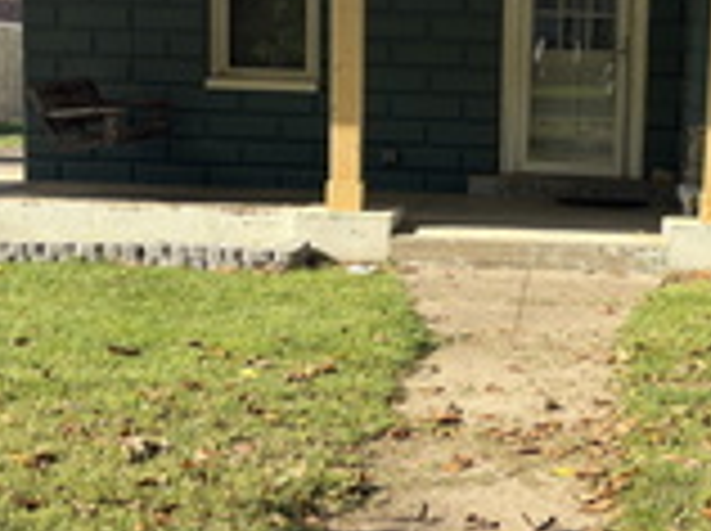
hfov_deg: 28.7
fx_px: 1354
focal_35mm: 66
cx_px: 576
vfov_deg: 22.2
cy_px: 216
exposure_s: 1/1799
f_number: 1.6
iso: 50
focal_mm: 5.96
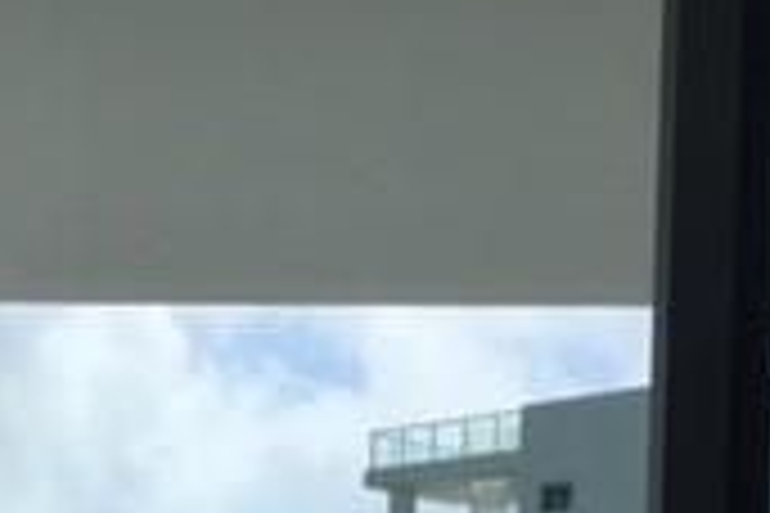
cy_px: 986
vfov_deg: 11.1
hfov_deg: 17.6
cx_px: -45
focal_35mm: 113
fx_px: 2417
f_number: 2.2
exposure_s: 1/1883
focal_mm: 4.15
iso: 32
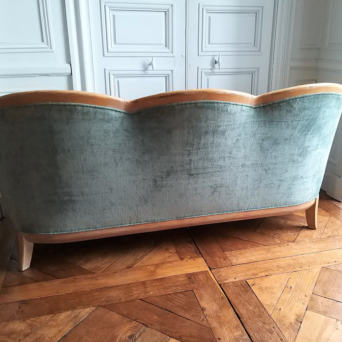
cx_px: 183
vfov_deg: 52.5
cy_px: 170
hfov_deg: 52.5
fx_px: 347
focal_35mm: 31
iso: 400
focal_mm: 3.93
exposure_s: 1/146
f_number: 1.7
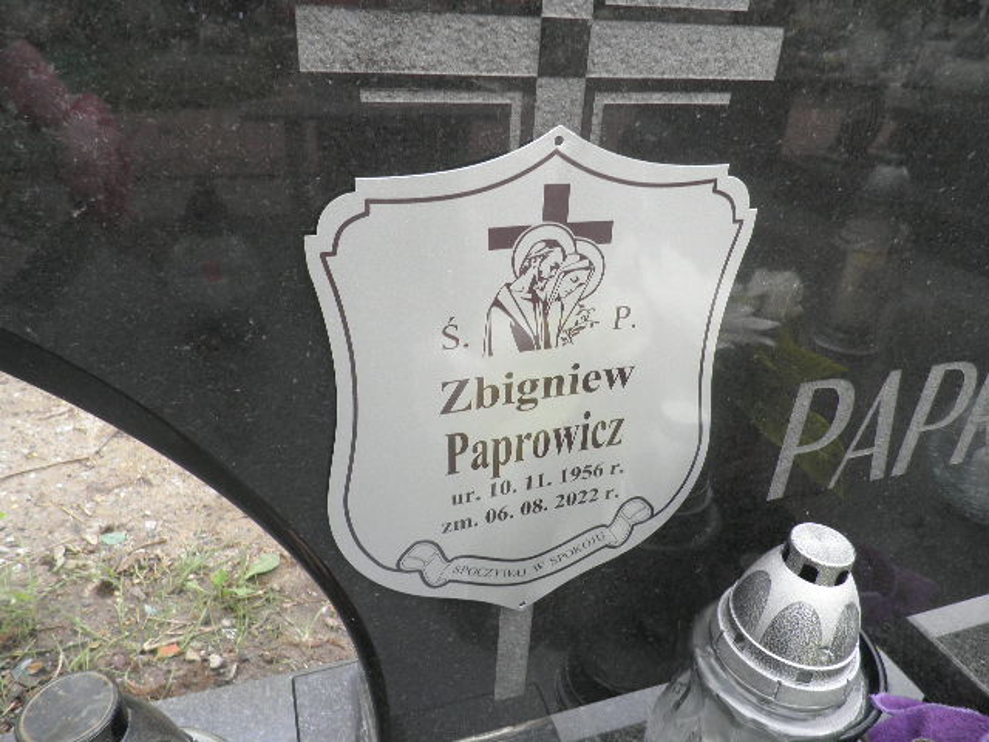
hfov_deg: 71.6
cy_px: 371
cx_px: 494
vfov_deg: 56.8
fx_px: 686
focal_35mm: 24
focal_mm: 4.3
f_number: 3.3
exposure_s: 1/160
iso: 64
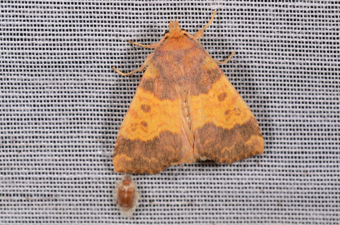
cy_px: 112
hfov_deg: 16.1
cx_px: 170
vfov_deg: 10.7
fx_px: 1201
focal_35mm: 128
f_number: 25
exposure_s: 1/60
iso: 100
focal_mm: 85
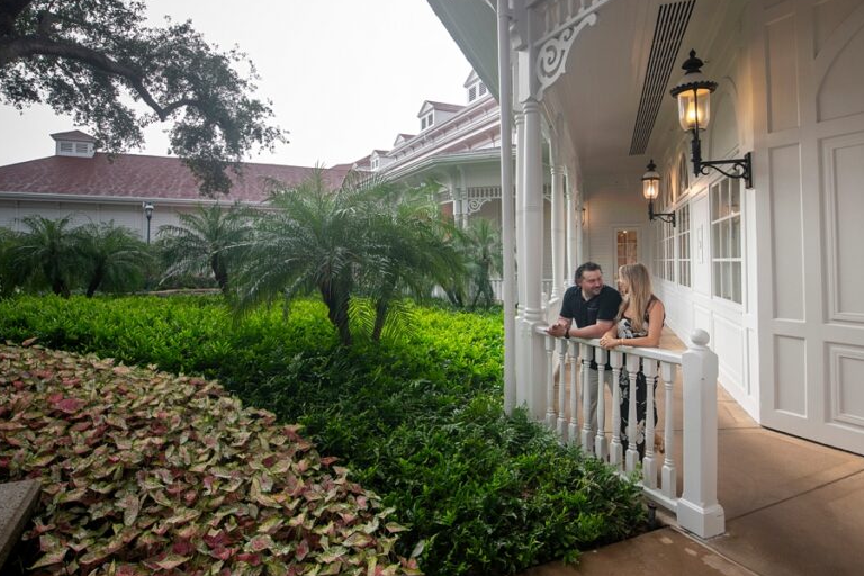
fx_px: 480
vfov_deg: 61.6
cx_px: 402
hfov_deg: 83.9
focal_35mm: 20
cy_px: 244
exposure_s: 1/160
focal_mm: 15
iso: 560
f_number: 3.2
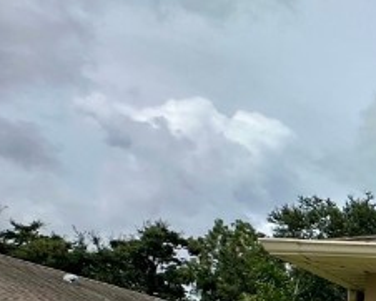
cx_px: 799
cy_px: 411
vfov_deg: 21.7
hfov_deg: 17.7
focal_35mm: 62
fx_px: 690
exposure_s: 1/3509
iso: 50
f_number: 2.2
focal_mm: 2.22
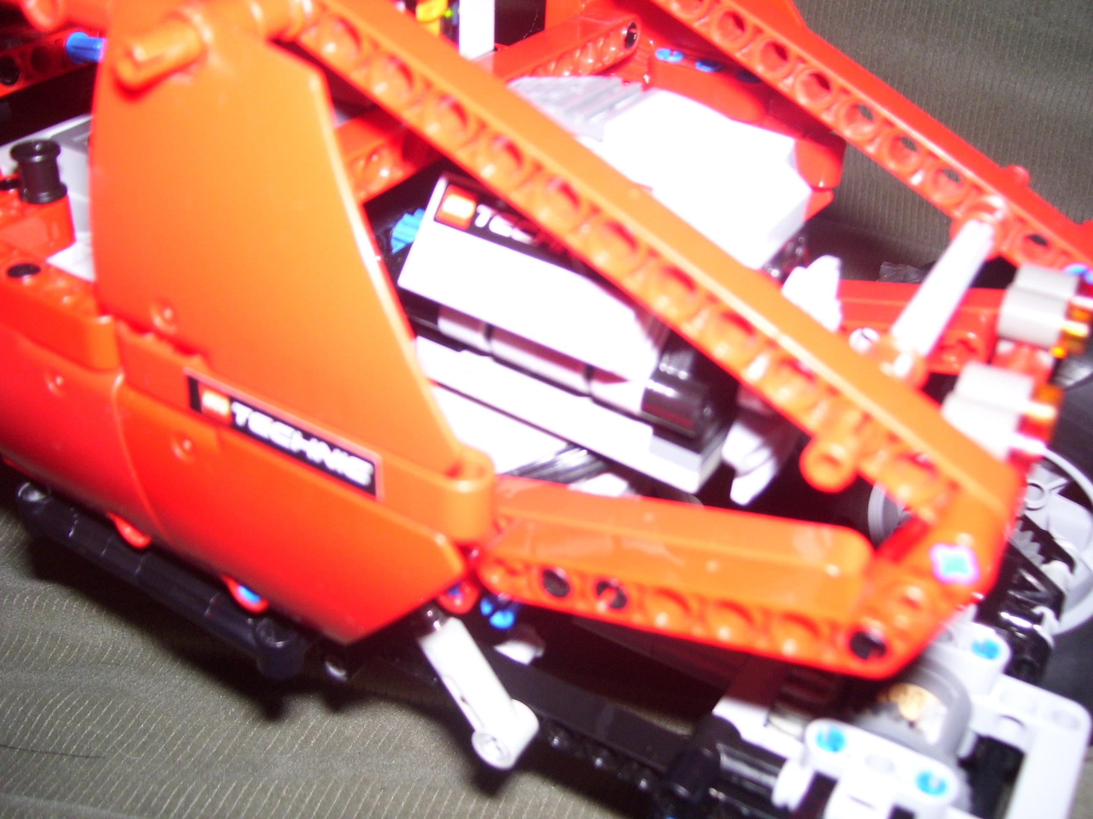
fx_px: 1168
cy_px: 410
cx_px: 546
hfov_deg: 50.1
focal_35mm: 37
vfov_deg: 38.7
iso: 125
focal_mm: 6
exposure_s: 1/60
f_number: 2.7
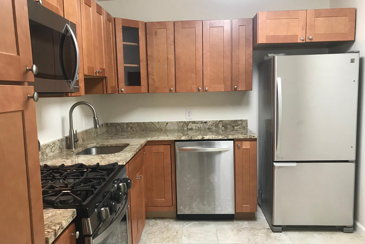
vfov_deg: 42.3
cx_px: 181
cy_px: 131
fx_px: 314
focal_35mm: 31
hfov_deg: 60.3
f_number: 1.8
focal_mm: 3.99
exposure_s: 1/20
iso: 40
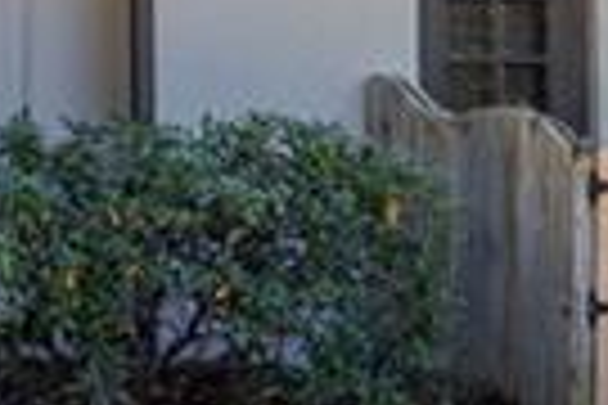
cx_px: -865
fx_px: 2178
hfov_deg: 12.4
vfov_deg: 10.3
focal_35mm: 129
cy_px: -214
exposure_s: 1/125
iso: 125
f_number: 7.1
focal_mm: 17
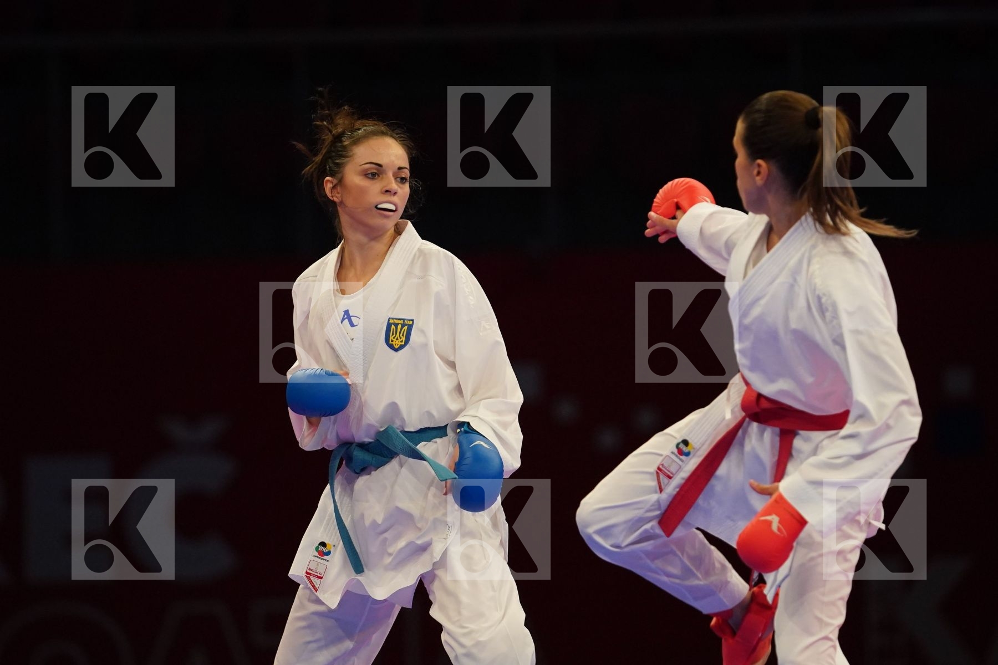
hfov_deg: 6.9
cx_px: 499
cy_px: 332
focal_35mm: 300
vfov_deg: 4.6
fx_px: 8316
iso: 2500
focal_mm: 200
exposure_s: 1/1000
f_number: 2.8
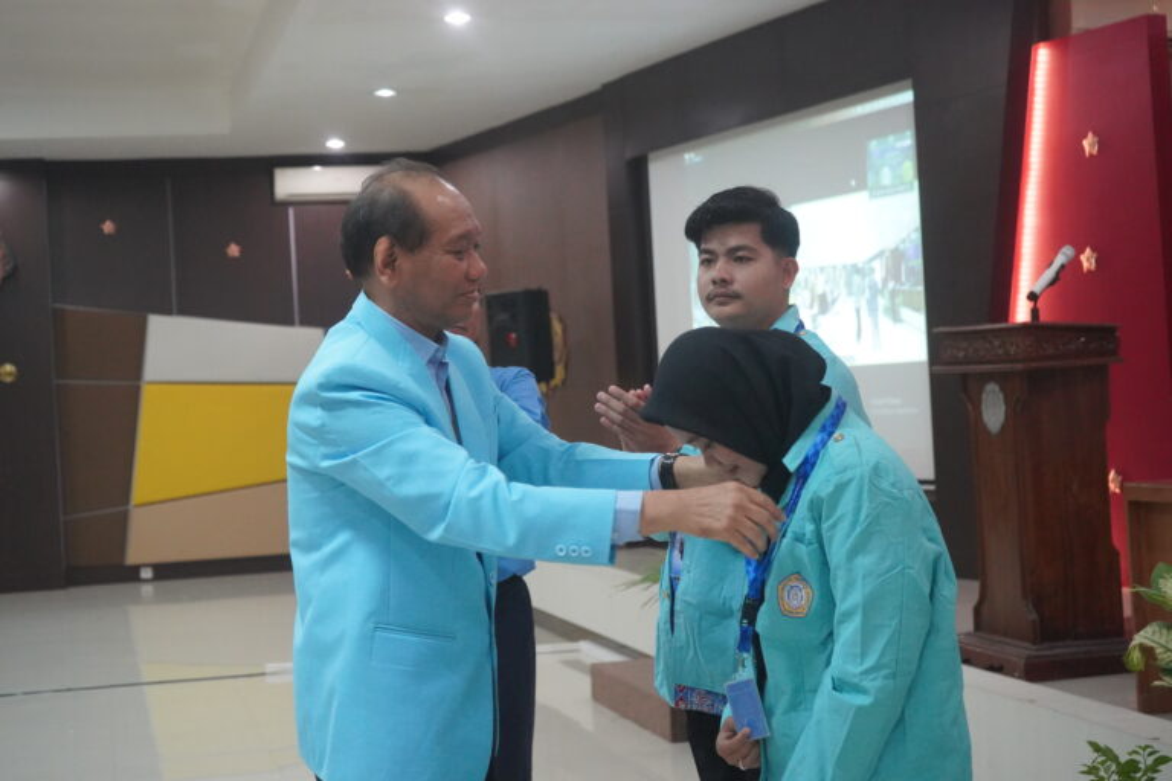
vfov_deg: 23.8
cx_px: 586
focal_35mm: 57
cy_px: 390
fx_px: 1856
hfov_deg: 35.1
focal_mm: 57
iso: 12800
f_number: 5
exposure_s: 1/160
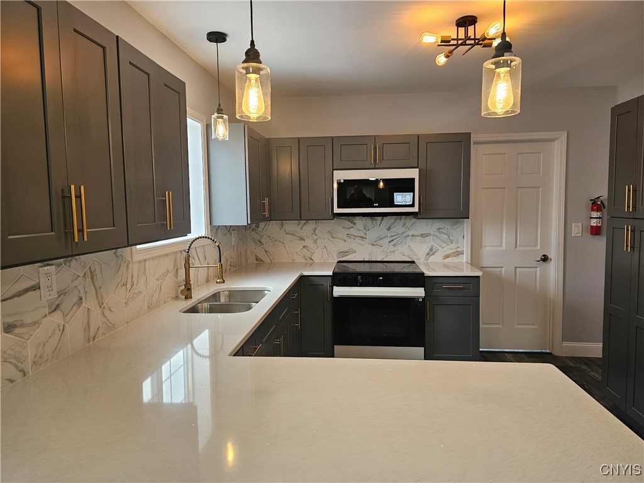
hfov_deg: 74.0
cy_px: 242
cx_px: 322
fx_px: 428
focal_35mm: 23
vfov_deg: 58.8
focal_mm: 6.3
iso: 125
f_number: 1.7
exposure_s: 1/120
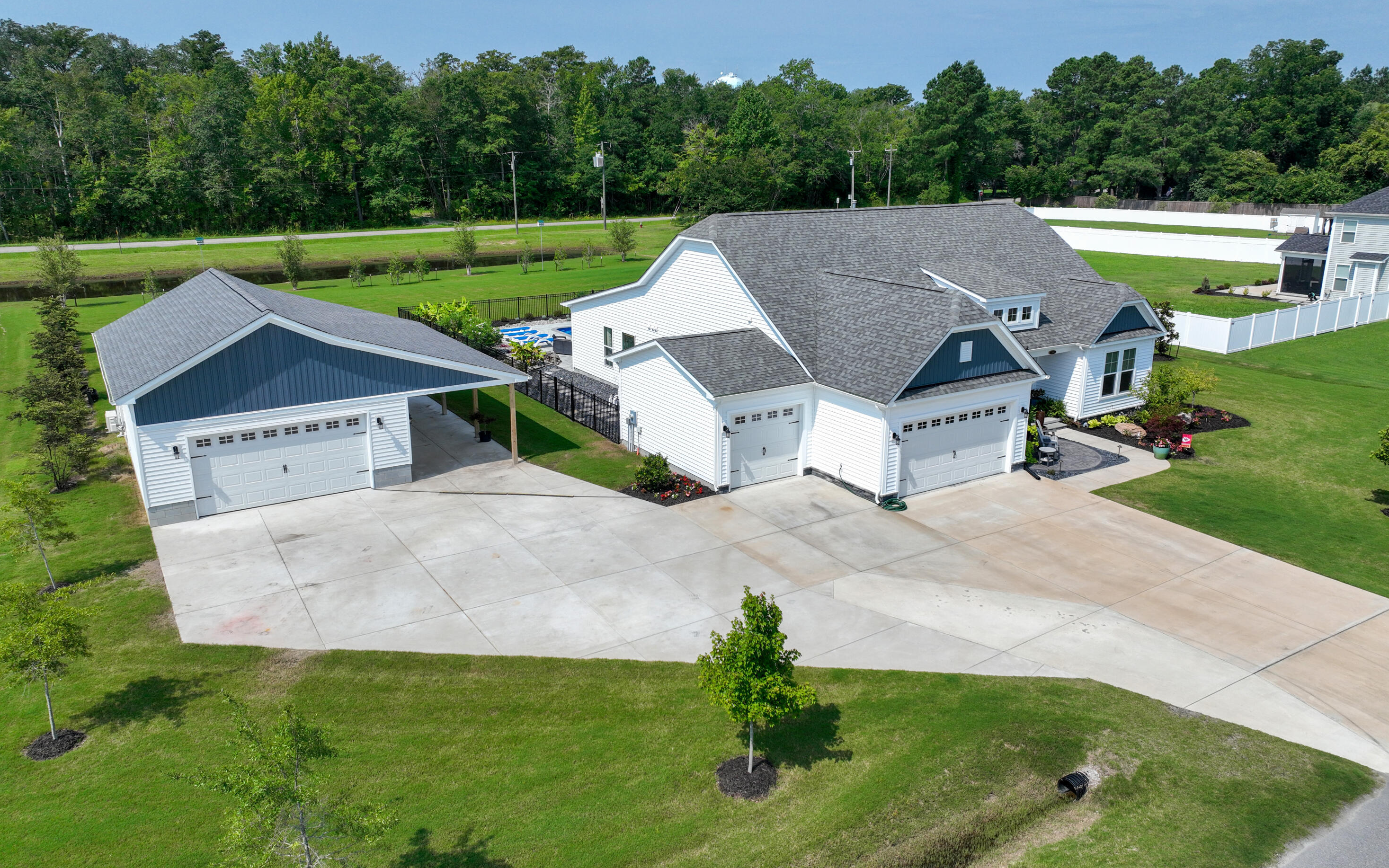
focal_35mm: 26
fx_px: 984
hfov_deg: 70.4
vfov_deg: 47.6
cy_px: 420
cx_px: 698
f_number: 2.8
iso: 110
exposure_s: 1/2500
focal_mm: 12.29
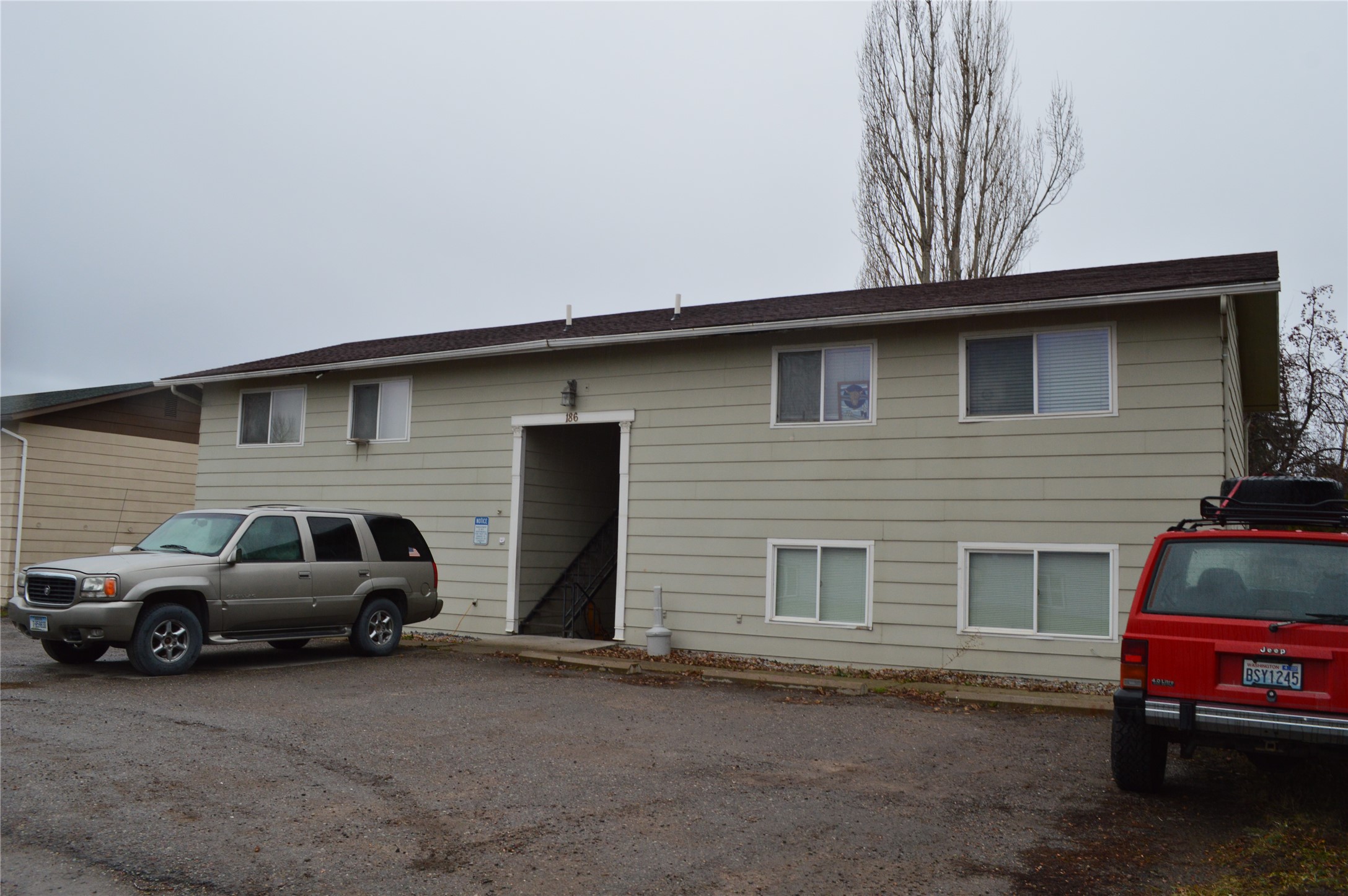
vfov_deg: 47.8
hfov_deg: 67.4
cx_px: 674
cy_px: 448
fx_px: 1010
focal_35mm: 27
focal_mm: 18
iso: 400
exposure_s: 1/100
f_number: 9
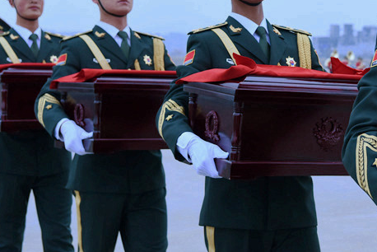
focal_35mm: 102
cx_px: 305
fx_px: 1069
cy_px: 34
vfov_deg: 13.3
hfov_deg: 19.8
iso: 1000
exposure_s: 1/3200
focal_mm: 55
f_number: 6.3
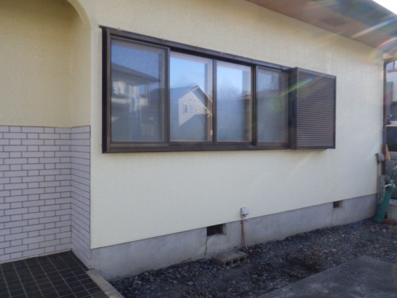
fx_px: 321
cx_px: 198
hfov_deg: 63.4
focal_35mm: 28
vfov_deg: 49.7
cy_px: 149
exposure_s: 1/250
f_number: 4.2
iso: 125
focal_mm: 5
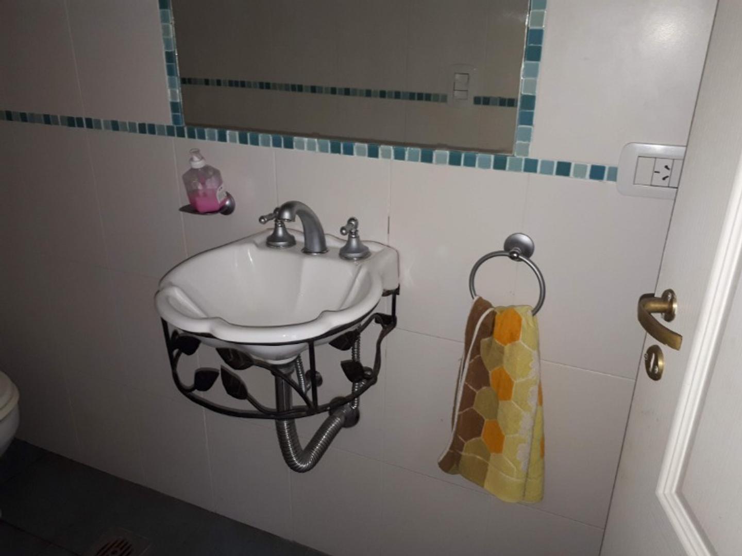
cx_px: 371
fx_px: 579
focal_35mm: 27
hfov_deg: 65.3
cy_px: 278
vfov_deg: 51.4
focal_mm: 3.6
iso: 125
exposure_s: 1/33
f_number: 1.9
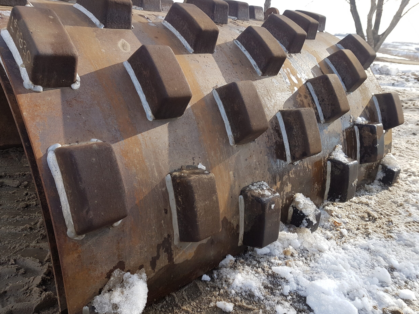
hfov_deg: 65.3
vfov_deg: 51.4
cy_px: 162
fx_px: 327
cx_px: 203
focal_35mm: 27
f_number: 1.7
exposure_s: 1/900
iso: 40
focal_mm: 4.2
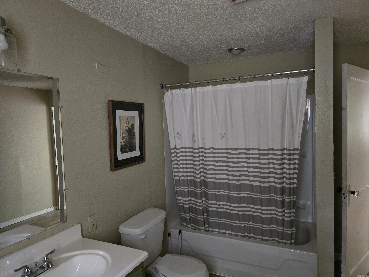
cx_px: 184
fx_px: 245
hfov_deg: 73.9
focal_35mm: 23
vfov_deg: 58.9
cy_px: 138
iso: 1600
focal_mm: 6.3
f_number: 1.7
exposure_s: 1/40
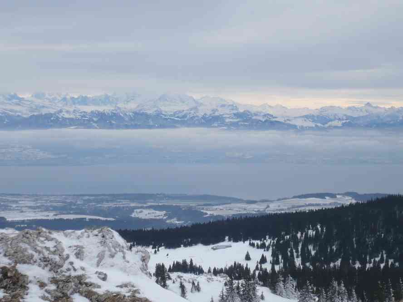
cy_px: 151
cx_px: 202
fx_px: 1106
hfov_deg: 20.7
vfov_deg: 15.6
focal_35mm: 95
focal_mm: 10.4
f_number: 3.8
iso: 100
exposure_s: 1/640
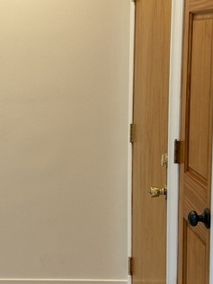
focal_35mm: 82
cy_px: 129
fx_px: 673
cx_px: -21
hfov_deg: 17.4
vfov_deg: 23.8
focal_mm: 6.76
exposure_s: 1/60
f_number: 1.78
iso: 125
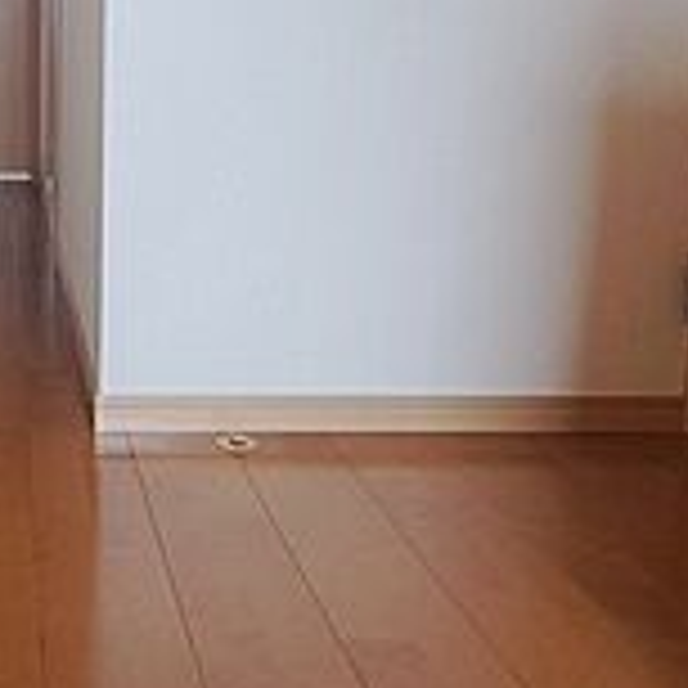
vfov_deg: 34.9
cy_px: 207
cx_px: -4
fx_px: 1079
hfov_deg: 32.4
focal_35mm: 48
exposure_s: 1/50
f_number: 2.2
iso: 160
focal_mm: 1.74
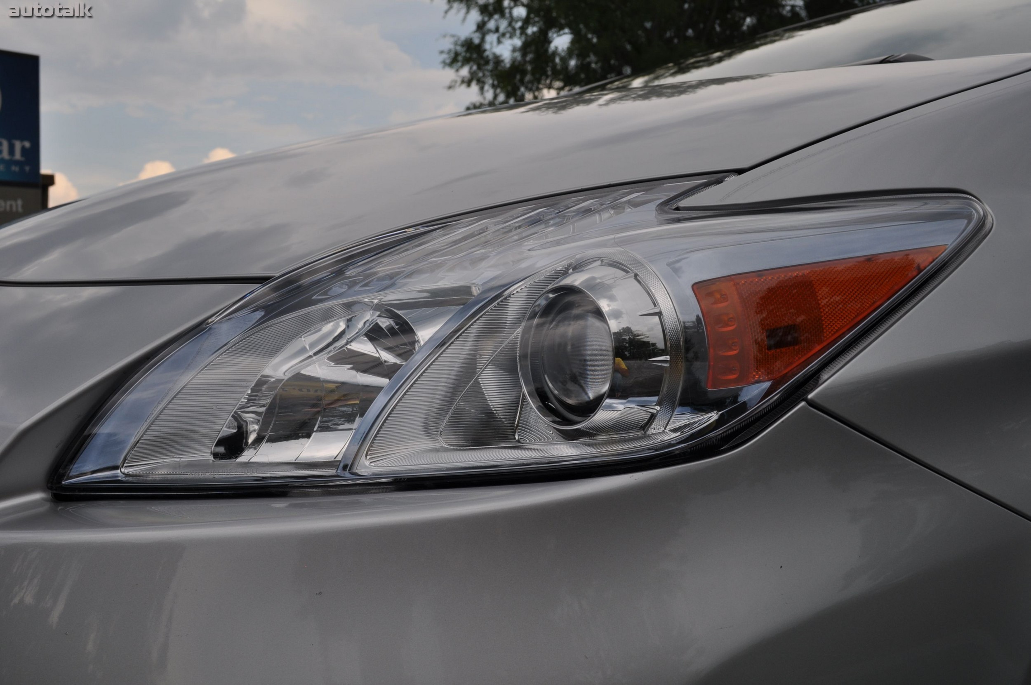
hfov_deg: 49.6
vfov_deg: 34.1
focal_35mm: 39
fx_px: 1116
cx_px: 516
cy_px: 342
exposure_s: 1/250
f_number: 10
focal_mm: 26
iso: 200
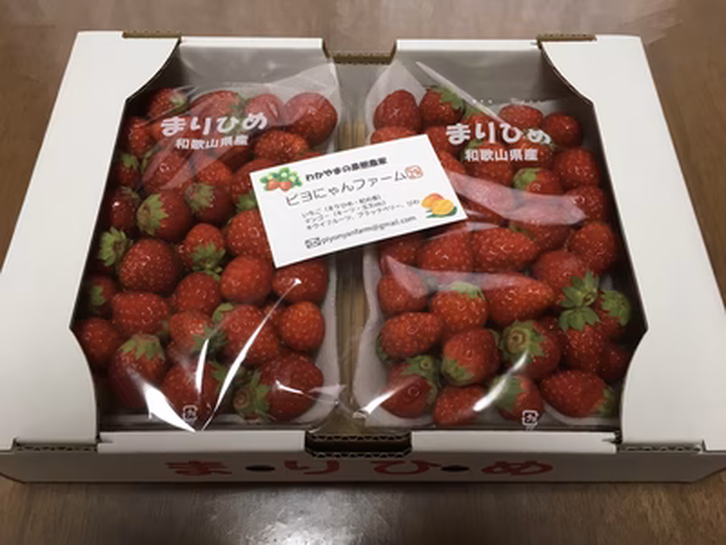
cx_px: 363
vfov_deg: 48.2
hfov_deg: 61.7
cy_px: 272
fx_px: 608
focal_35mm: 29
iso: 50
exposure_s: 1/30
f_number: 2.2
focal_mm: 4.15
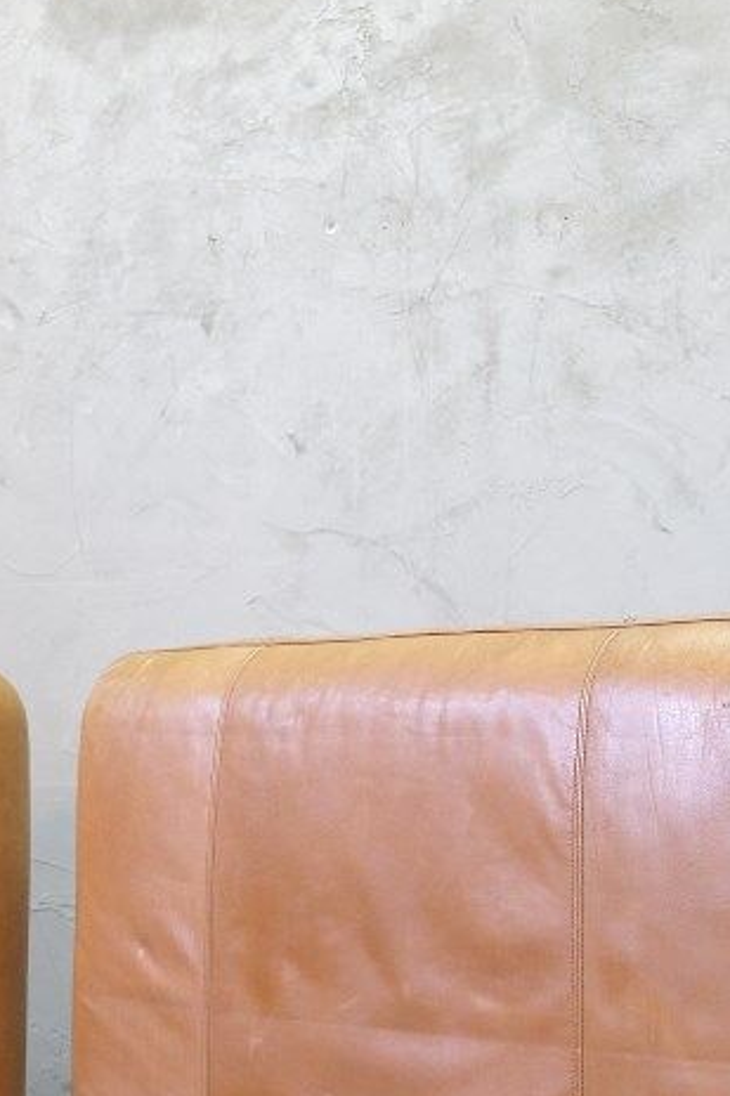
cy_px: 687
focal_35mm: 98
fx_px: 2983
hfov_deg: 13.9
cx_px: 417
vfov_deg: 20.8
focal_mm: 23.5
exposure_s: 1/34
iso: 1250
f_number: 4
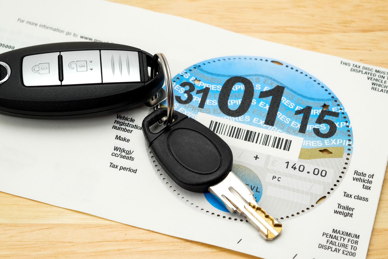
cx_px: 194
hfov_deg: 22.6
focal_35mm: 90
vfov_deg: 15.2
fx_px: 970
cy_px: 130
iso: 200
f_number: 8
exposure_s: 1/18
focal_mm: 60
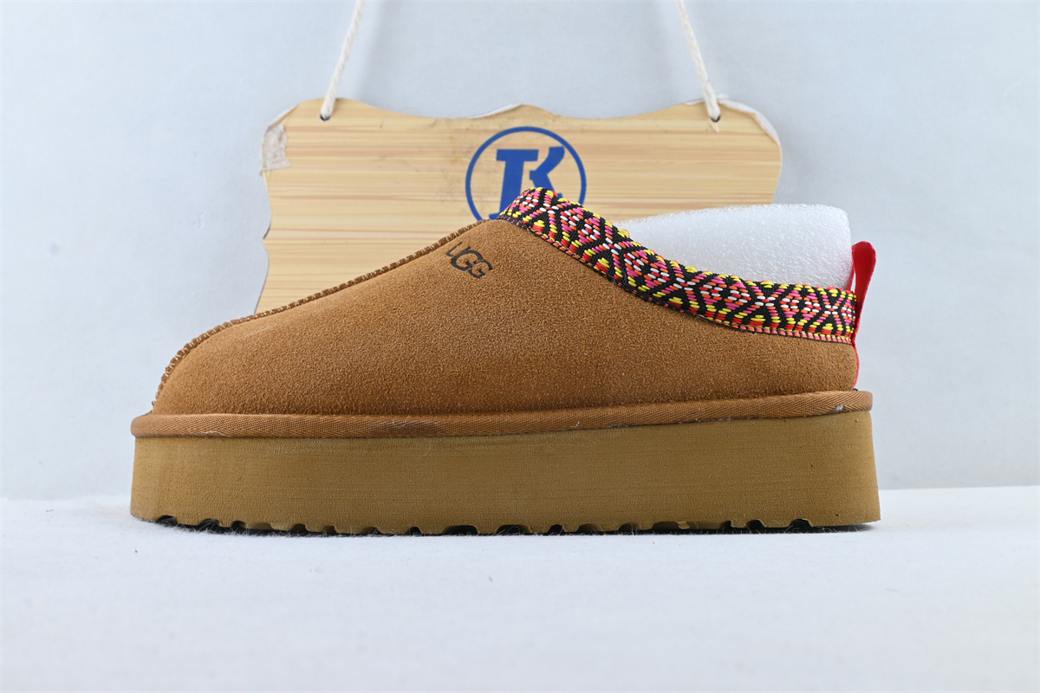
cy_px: 346
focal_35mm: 40
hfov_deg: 48.7
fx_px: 1148
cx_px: 520
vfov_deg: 33.6
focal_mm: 26.5
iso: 100
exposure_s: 1/10
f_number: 10
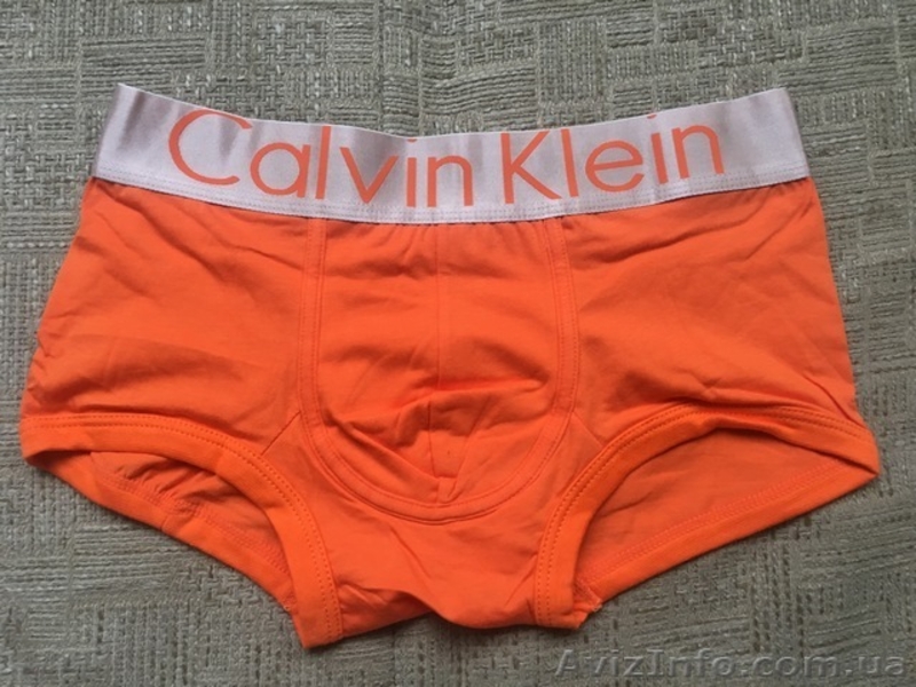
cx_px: 458
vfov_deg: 48.2
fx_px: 767
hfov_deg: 61.7
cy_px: 344
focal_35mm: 29
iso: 50
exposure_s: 1/33
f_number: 2.2
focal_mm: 4.15
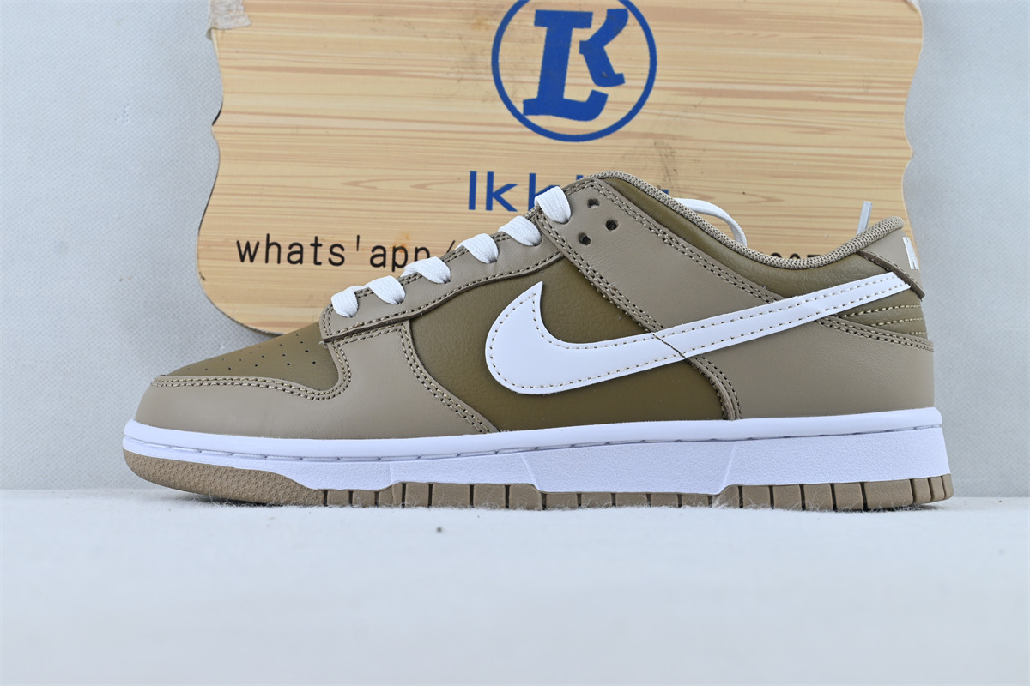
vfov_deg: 25.8
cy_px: 343
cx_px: 515
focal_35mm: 52
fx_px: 1502
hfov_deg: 37.9
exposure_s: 1/30
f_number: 7.1
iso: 100
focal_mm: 35
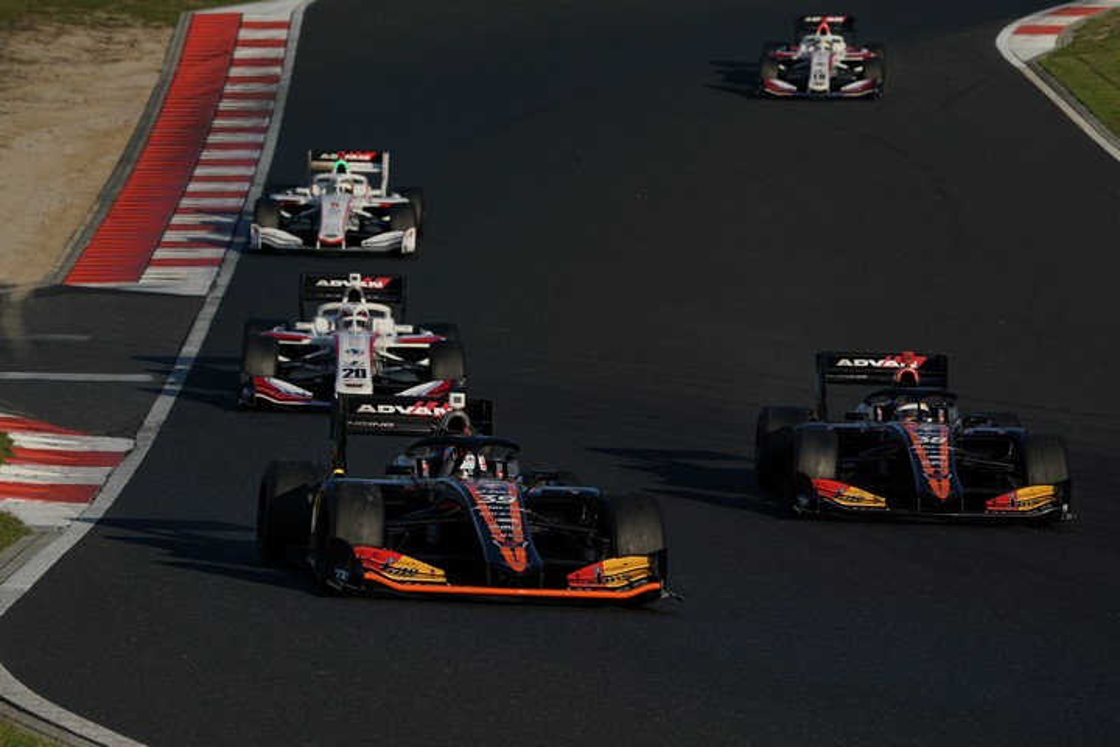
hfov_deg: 7.7
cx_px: 560
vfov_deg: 5.1
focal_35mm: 268
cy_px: 374
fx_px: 8337
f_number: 10
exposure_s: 1/800
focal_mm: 268
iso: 200
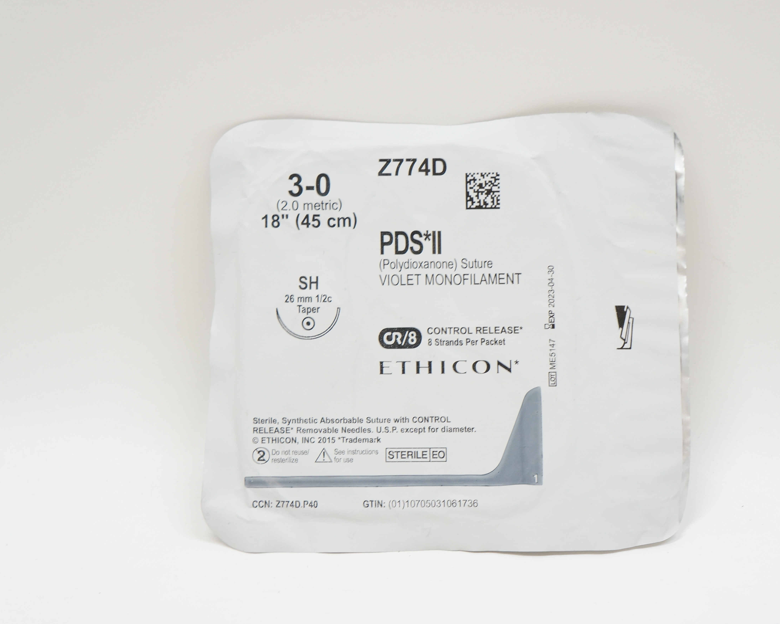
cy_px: 310
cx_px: 456
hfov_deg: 37.5
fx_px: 1144
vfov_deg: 30.5
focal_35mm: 50
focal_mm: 29
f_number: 7.1
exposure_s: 1/40
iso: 400
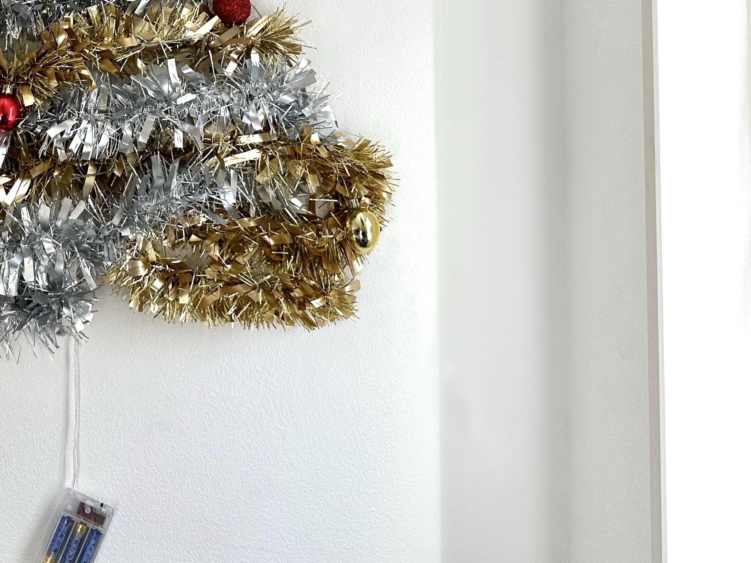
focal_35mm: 47
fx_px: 1020
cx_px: 89
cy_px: 29
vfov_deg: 29.3
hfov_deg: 38.0
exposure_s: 1/267
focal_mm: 6.86
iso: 80
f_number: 1.78
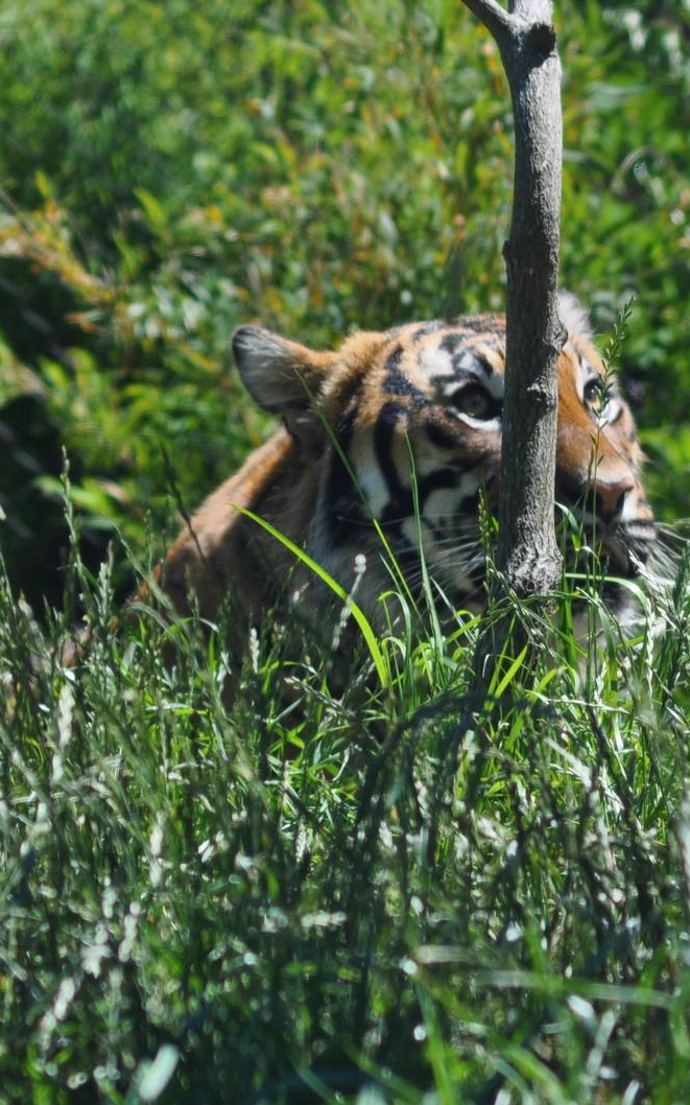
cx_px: 266
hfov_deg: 4.2
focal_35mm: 312
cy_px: 553
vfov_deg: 6.7
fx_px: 9383
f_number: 5
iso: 400
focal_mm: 135
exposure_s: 1/1250
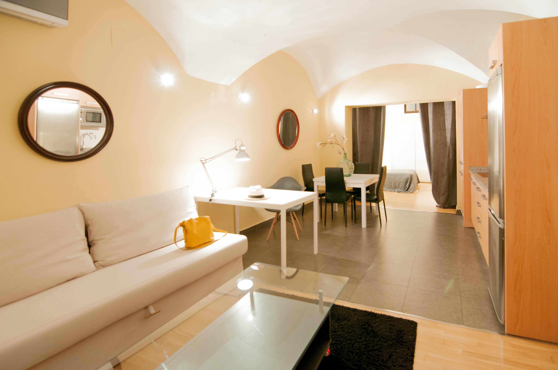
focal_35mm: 16
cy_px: 185
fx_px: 255
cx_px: 279
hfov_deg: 95.0
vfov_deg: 71.9
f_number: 3.5
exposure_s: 1/8
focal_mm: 11
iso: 1000
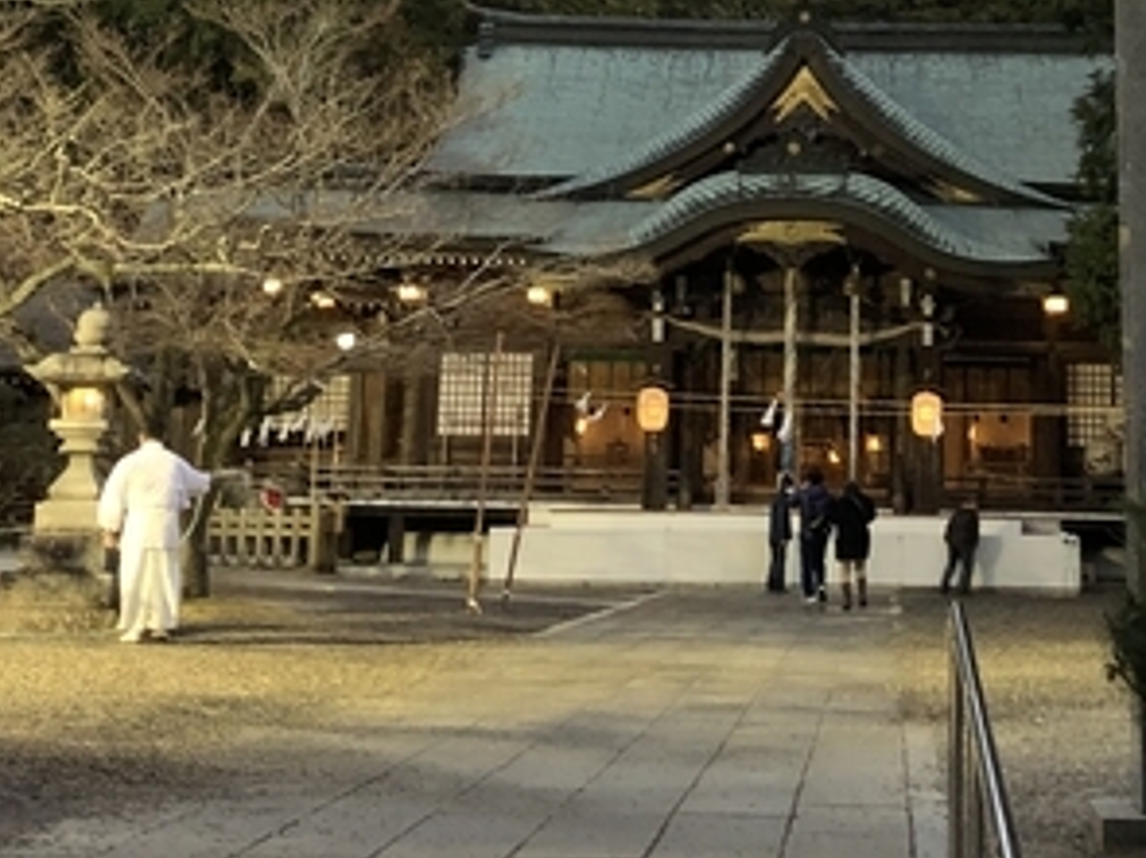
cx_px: 808
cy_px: -109
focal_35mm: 76
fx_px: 2515
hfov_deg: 25.5
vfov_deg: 18.6
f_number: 1.8
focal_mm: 3.99
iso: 40
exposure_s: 1/20
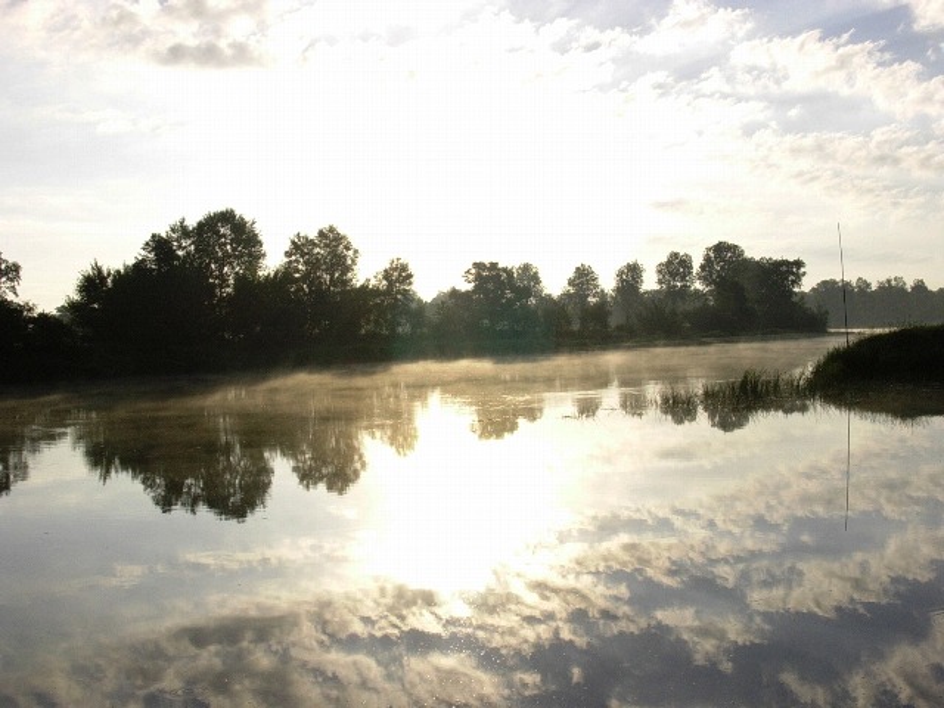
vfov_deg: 32.2
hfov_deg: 42.1
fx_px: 1227
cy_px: 354
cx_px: 472
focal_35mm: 45
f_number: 5.8
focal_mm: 6.7
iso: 70
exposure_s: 1/470
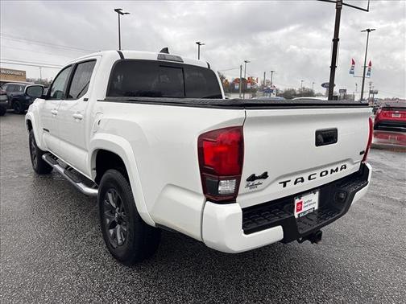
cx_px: 203
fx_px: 281
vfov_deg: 56.8
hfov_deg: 71.6
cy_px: 152
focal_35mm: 24
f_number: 1.78
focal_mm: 6.86
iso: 80
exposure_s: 1/634
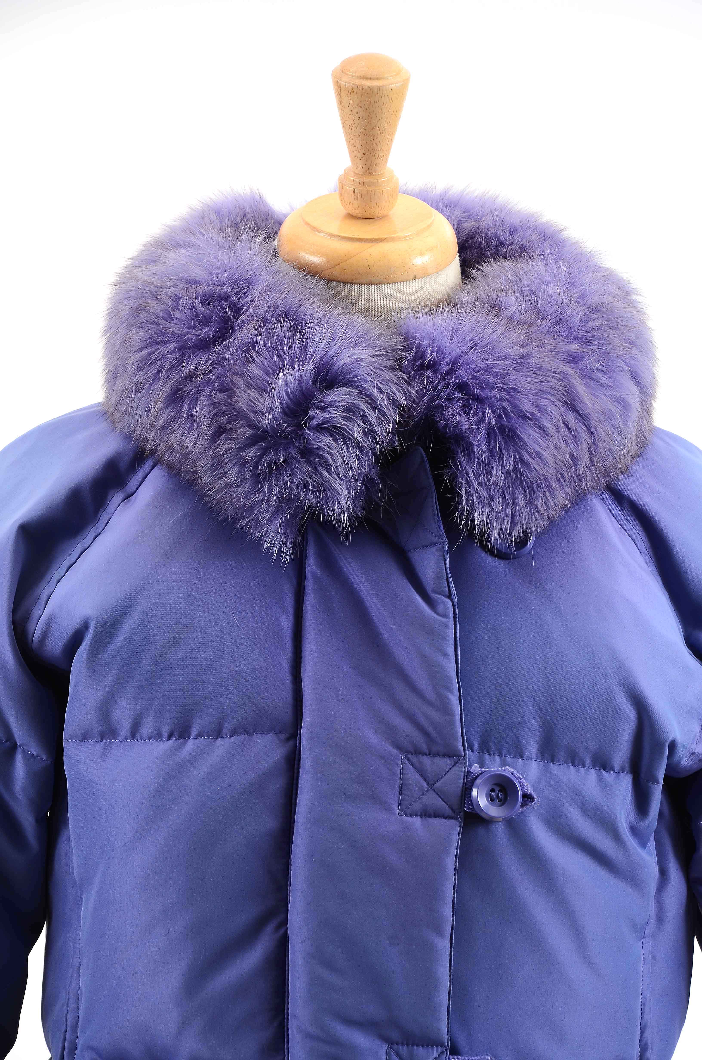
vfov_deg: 13.1
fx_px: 4627
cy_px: 530
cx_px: 351
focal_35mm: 158
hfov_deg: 8.7
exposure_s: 1/80
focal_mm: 105
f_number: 8
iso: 160
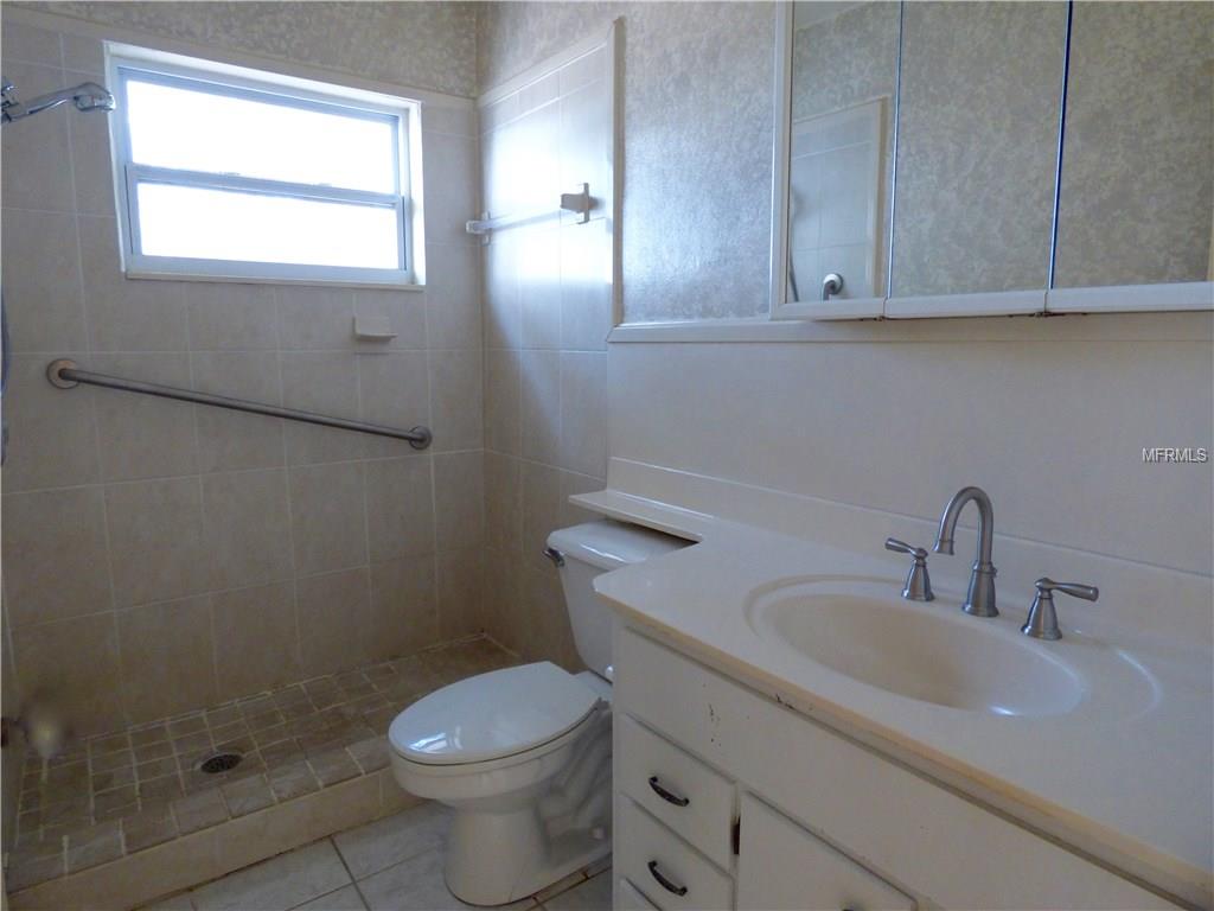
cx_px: 607
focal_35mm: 20
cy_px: 456
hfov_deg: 81.7
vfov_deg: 66.0
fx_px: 701
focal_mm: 3.58
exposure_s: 1/10
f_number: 2.8
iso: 400
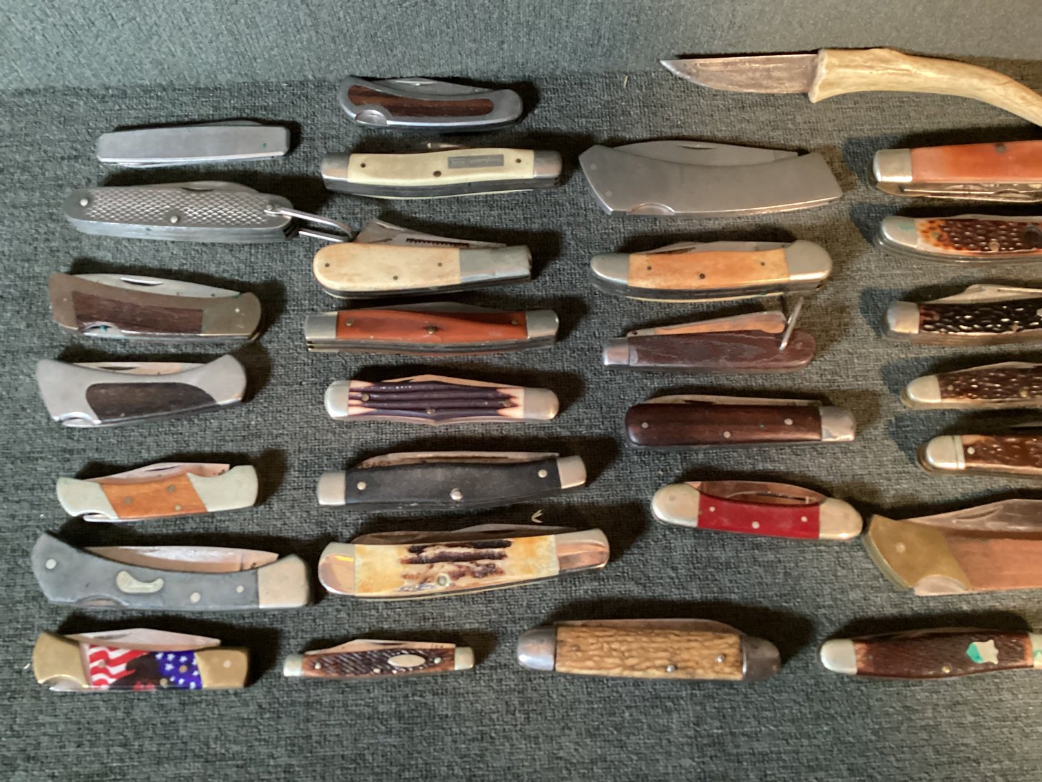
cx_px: 521
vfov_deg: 45.4
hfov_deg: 58.3
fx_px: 933
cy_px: 391
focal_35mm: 31
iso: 500
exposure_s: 1/30
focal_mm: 3.3
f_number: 2.4
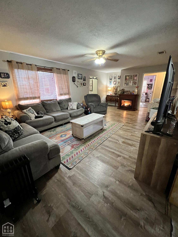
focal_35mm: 13
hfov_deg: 89.9
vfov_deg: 106.2
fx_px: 89
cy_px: 118
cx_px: 89
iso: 800
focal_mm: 1.57
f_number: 1.8
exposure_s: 1/40
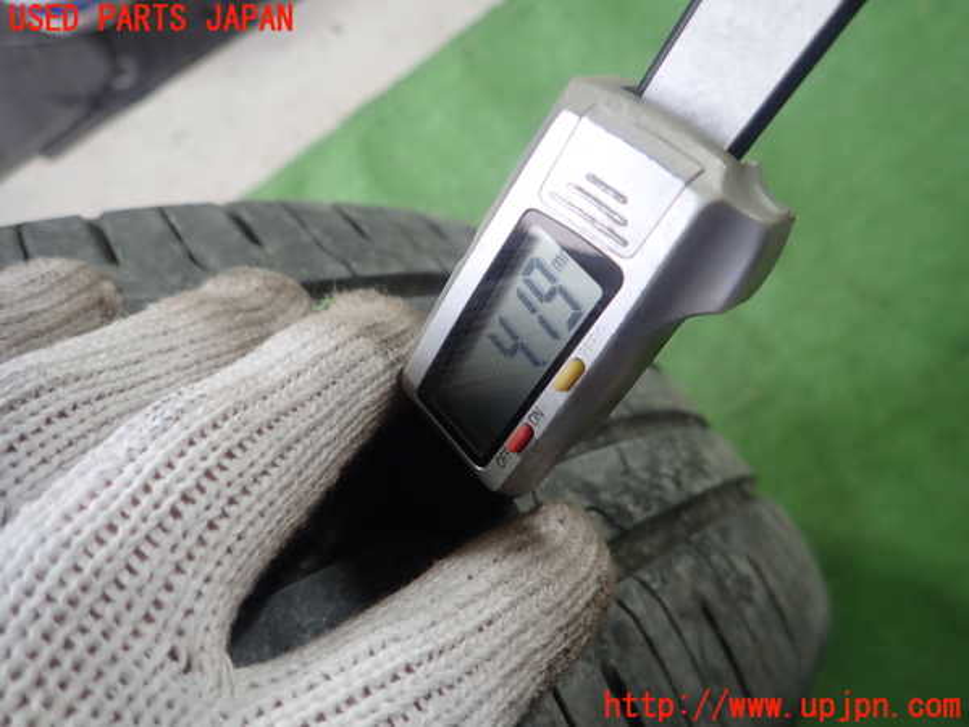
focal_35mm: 25
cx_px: 484
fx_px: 700
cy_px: 364
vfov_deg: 54.9
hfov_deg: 69.4
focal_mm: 4.5
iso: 160
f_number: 2
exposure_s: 1/60
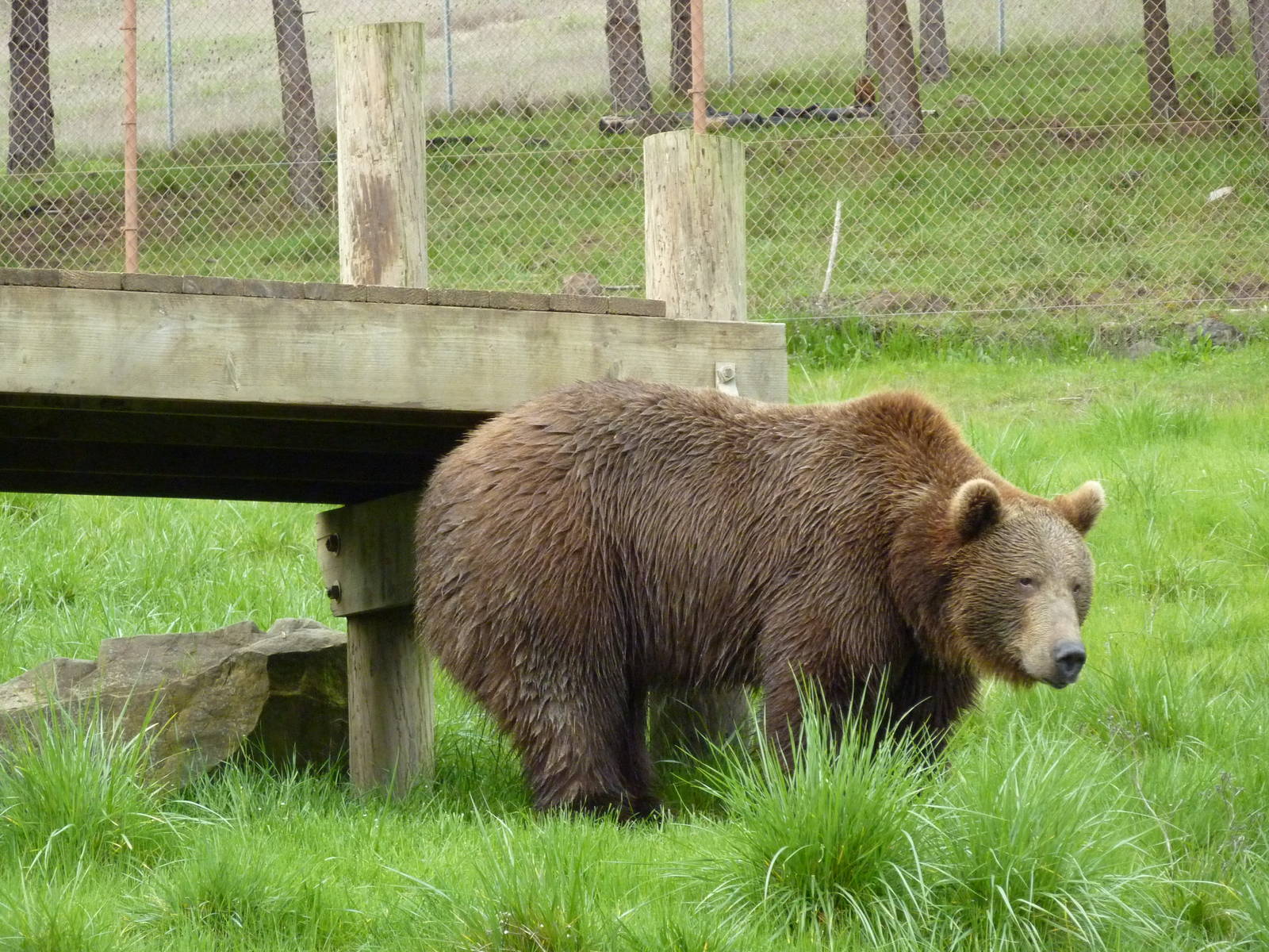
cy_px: 476
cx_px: 634
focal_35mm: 158
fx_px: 5792
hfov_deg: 12.5
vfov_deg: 9.4
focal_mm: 25.9
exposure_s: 1/400
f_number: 4.5
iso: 400
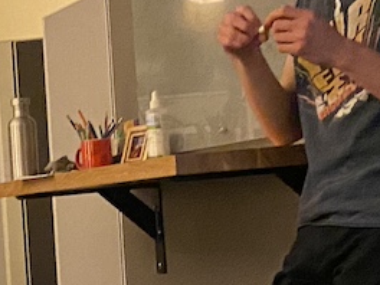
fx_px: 1438
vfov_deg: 11.2
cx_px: -402
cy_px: 318
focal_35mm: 131
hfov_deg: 12.9
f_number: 1.8
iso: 640
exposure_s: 1/30
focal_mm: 4.25
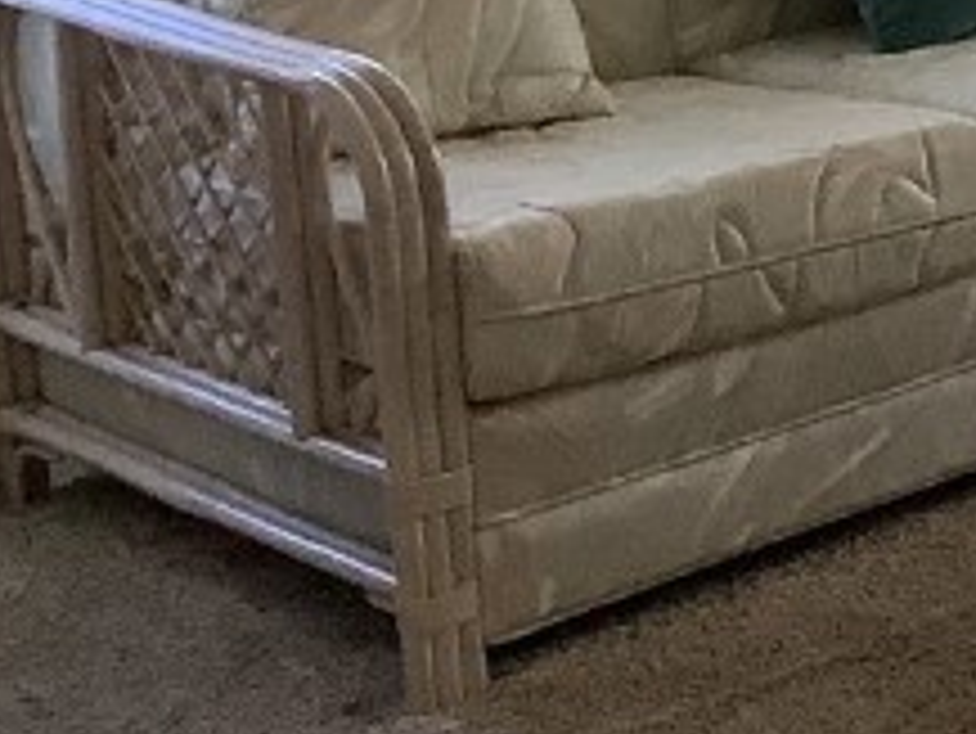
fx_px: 4119
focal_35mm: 146
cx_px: 2172
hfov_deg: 11.6
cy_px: -302
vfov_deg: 9.9
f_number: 2.4
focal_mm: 3.3
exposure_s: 1/60
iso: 125
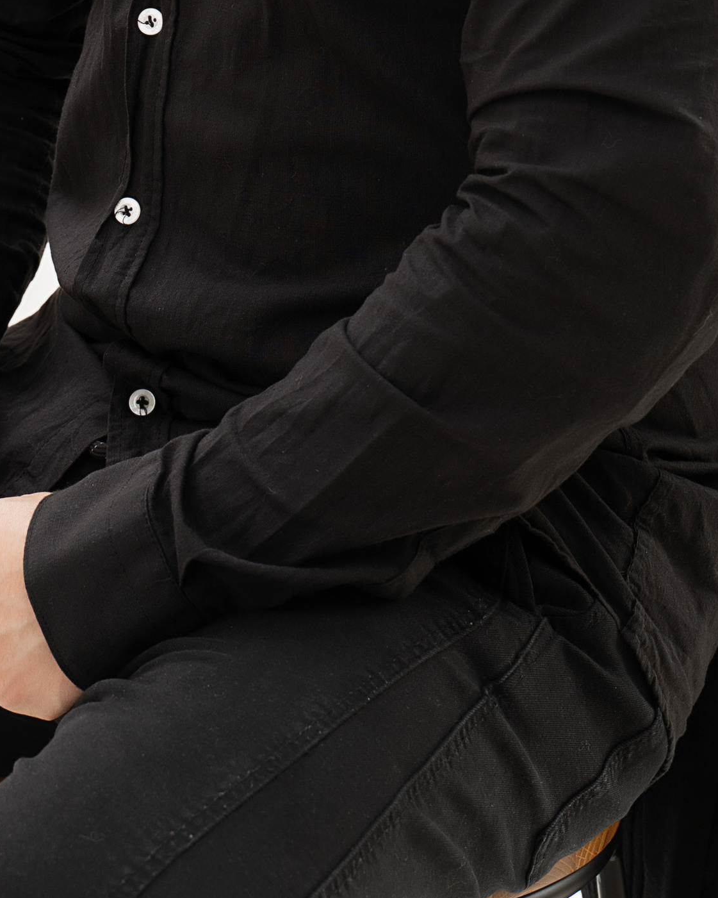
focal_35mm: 162
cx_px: 489
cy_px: -207
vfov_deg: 11.6
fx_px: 4303
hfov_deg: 9.5
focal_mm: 63
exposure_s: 1/160
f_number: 6.3
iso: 250
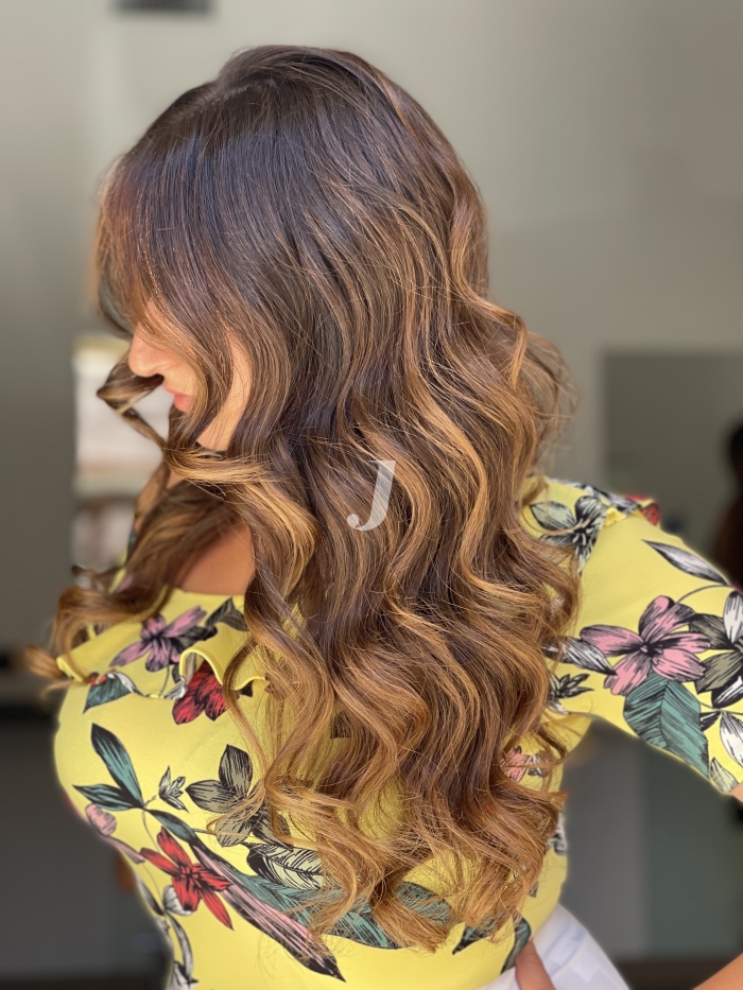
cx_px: 372
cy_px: 495
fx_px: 1831
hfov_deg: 22.9
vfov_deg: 30.3
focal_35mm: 64
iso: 50
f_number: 2.2
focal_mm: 7.5
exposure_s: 1/121
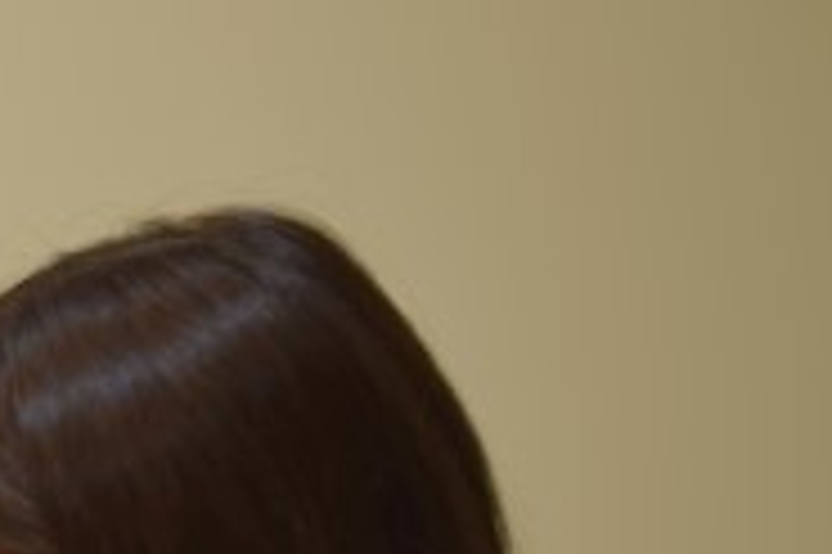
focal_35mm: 156
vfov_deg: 8.5
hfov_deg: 12.6
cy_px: 955
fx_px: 3602
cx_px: -373
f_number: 4
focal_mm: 30
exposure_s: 1/13
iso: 100
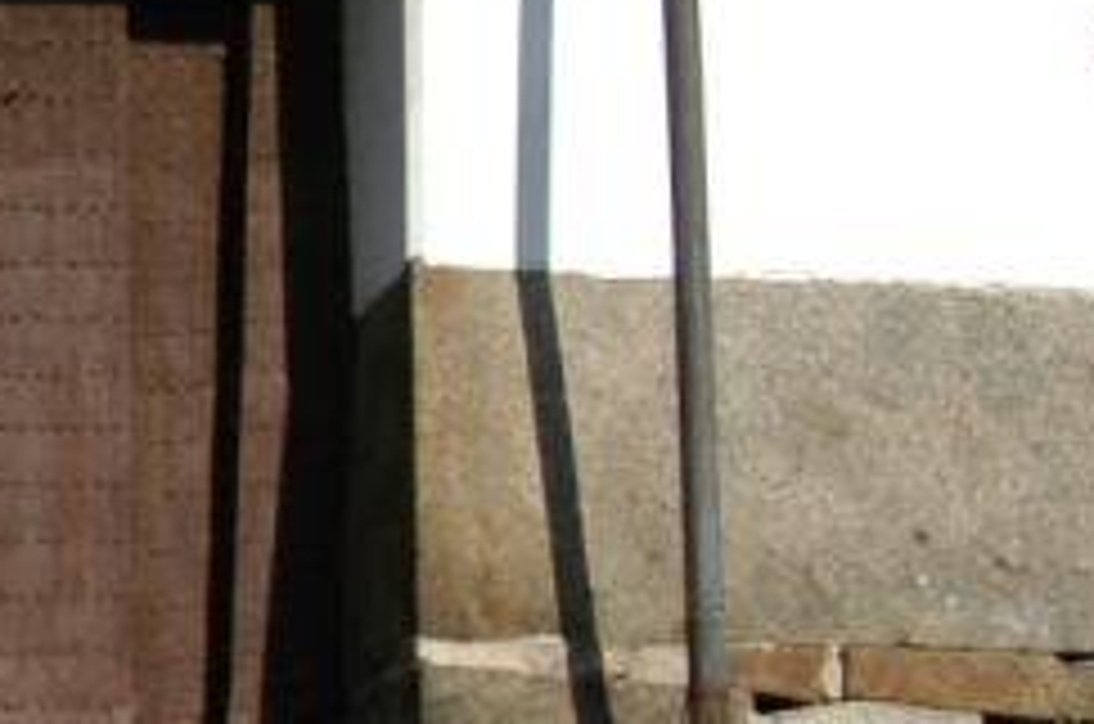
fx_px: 4610
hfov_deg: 12.6
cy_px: 313
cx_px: -752
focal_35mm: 152
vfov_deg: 9.0
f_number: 9
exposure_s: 1/320
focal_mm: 24
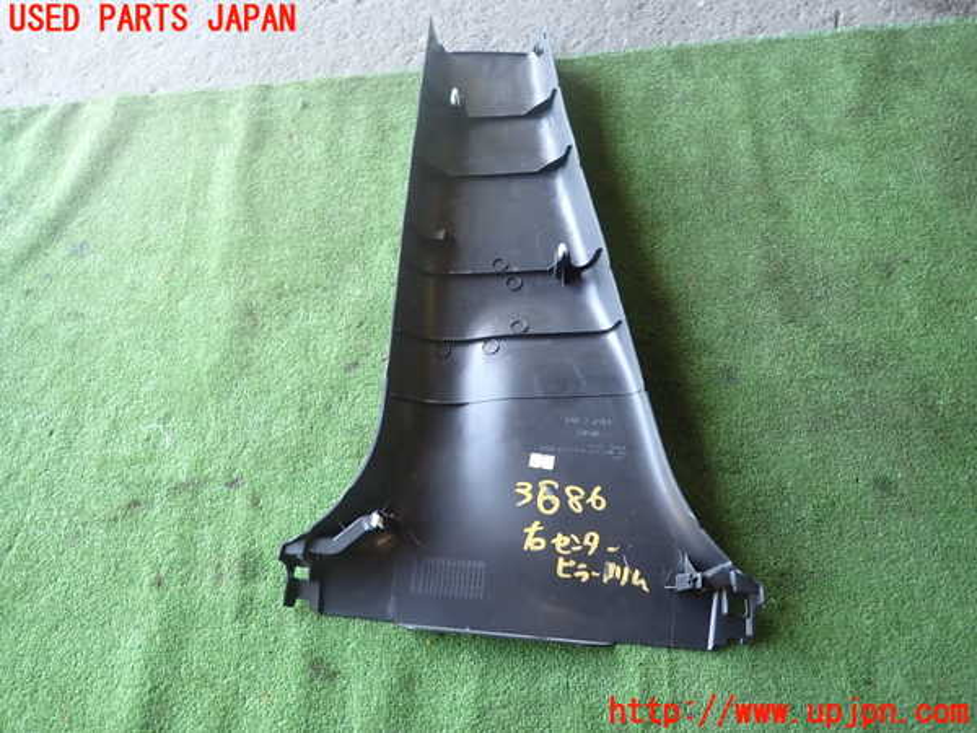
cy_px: 366
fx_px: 706
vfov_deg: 54.9
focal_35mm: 25
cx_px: 488
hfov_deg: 69.4
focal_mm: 4.5
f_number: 2
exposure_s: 1/60
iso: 125
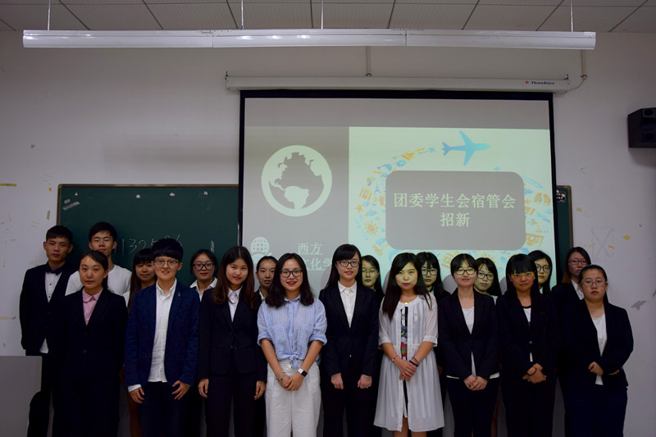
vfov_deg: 41.7
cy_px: 218
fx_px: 574
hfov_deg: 59.5
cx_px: 328
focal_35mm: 32
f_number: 4
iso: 450
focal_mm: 21
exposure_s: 1/60
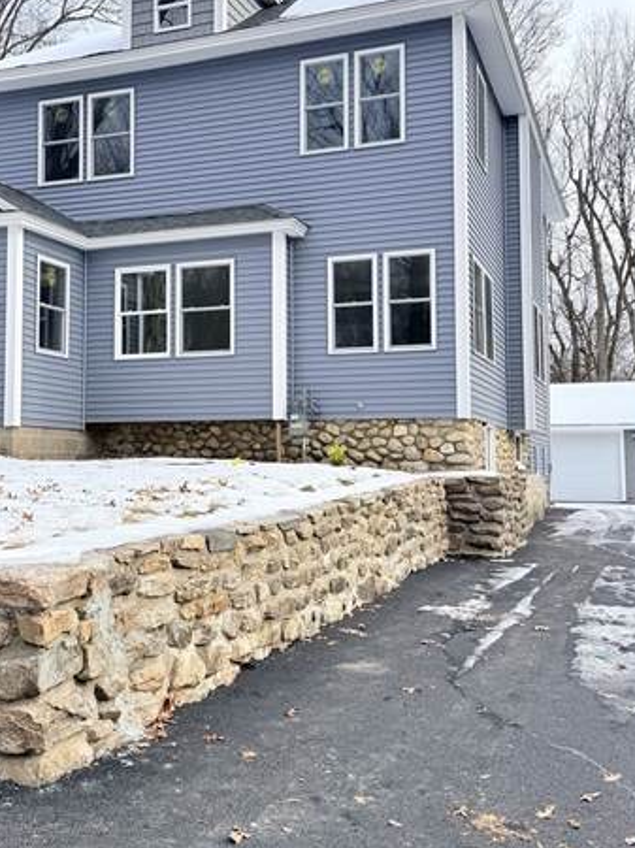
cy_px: 369
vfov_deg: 45.7
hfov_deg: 34.9
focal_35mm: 41
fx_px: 1004
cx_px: 234
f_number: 1.78
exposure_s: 1/2299
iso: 80
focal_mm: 6.76
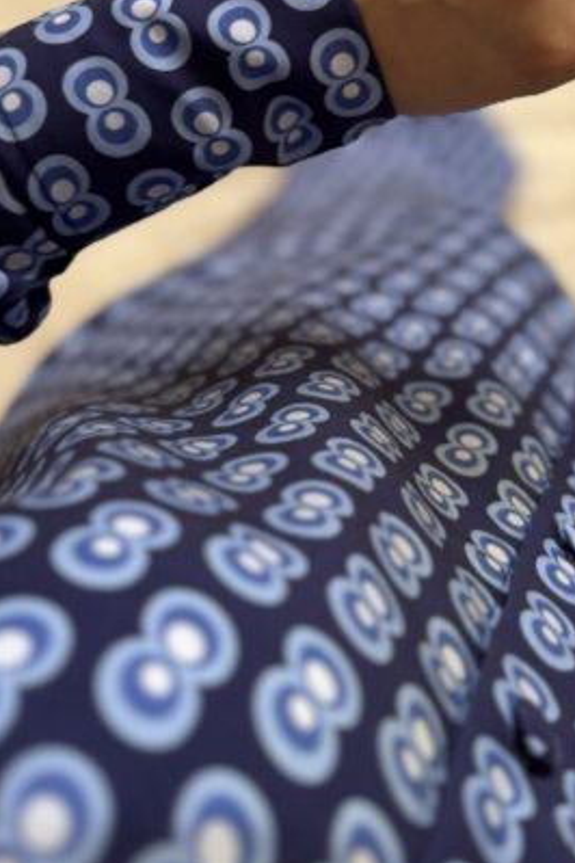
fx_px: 1198
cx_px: 402
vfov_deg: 38.3
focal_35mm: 50
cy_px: 184
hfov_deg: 26.8
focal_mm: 6.76
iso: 200
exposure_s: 1/81
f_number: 1.78
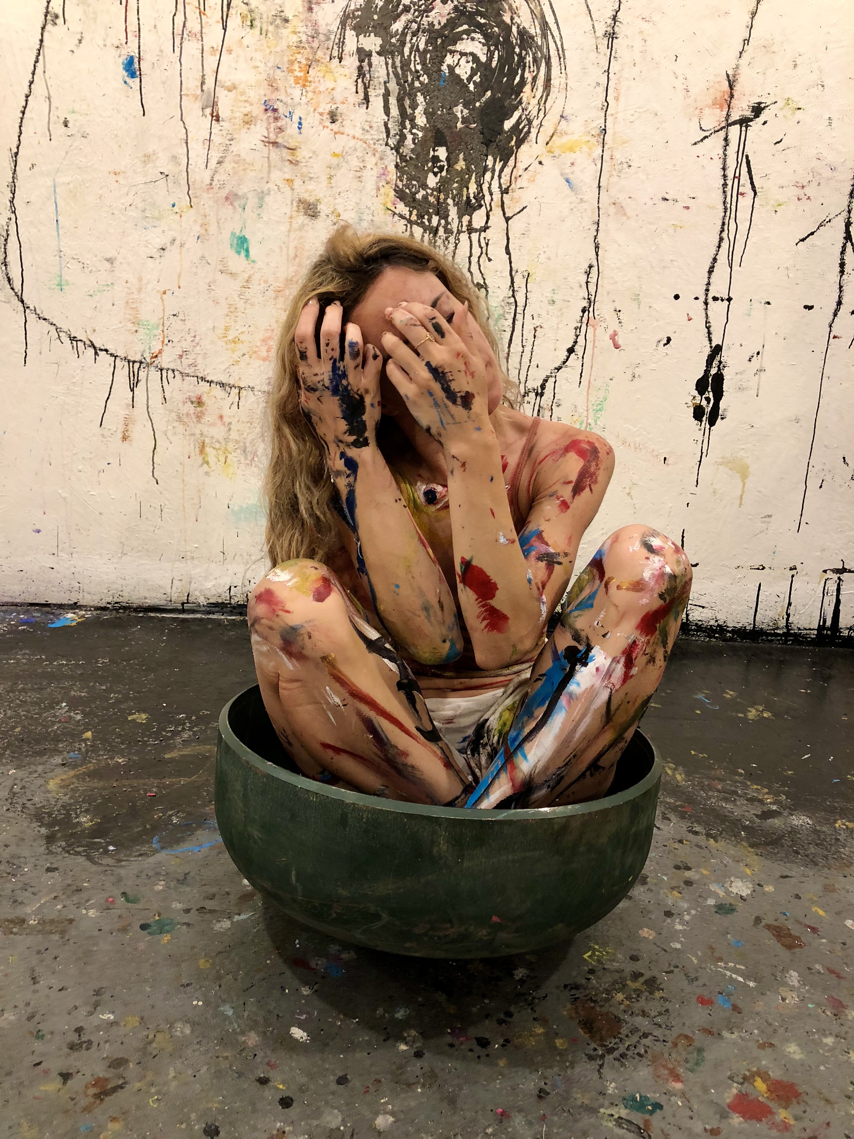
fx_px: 921
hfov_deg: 49.7
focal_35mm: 28
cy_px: 570
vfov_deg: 63.4
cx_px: 427
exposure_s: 1/15
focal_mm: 3.99
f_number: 1.8
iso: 40
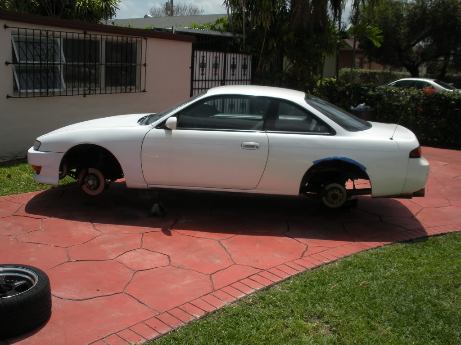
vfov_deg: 40.7
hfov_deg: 52.6
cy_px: 172
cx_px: 230
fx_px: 466
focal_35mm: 35
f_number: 5.6
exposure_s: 1/500
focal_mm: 6.3
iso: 64
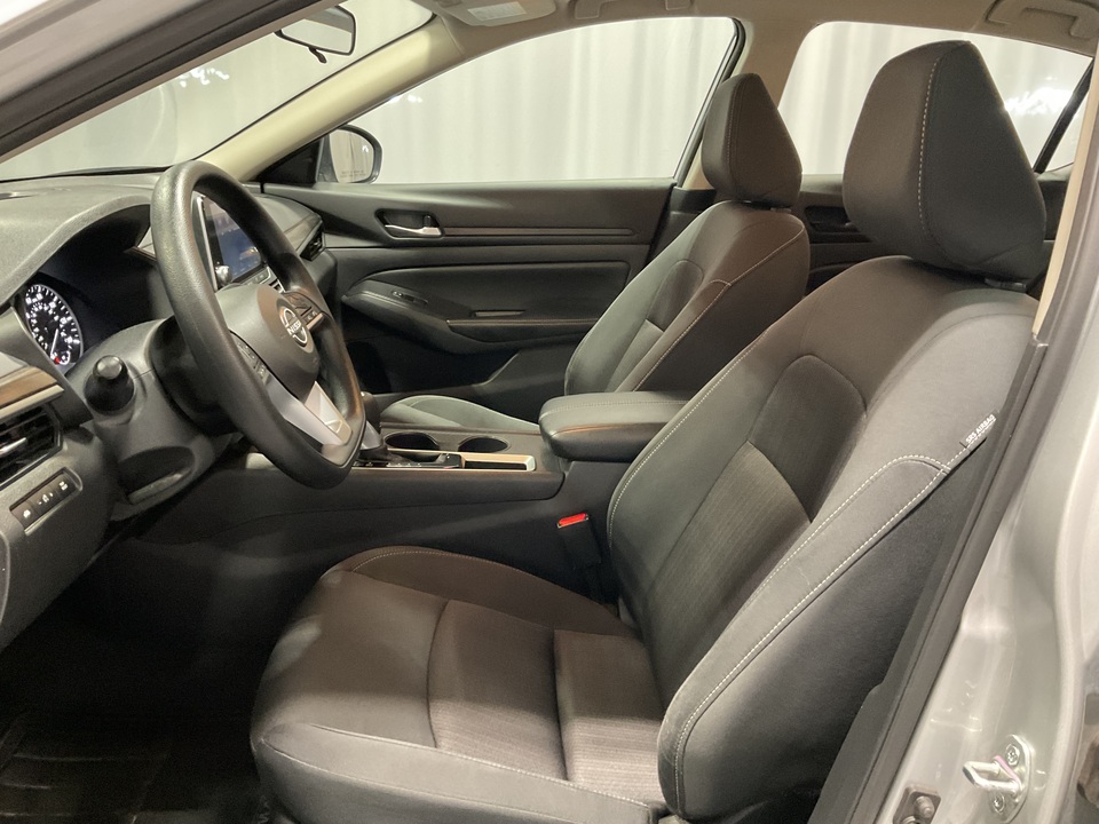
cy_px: 412
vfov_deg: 48.2
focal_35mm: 29
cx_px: 550
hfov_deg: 61.7
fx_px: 921
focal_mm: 3
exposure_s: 1/40
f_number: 1.8
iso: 320
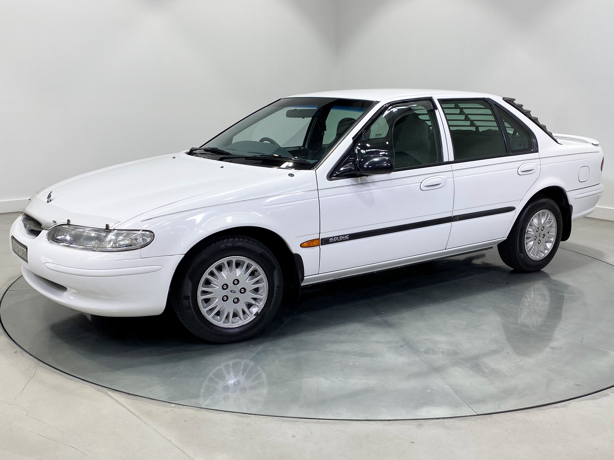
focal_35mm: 26
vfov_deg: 53.1
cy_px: 230
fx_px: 461
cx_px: 307
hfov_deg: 67.3
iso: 32
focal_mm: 4.25
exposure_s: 1/200
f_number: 1.8
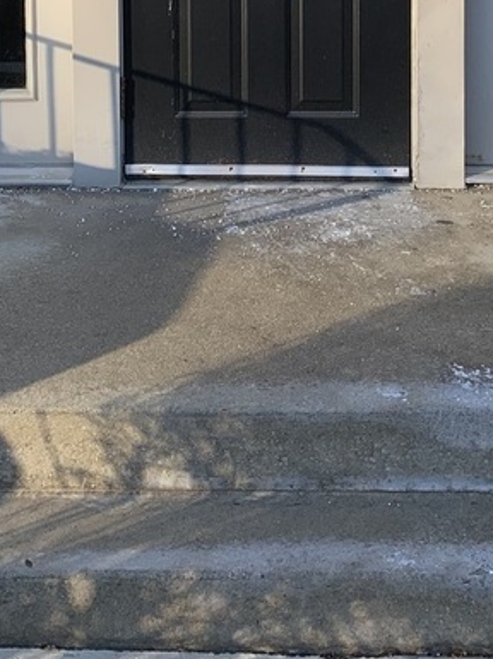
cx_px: 298
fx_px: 1389
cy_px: -55
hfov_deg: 20.1
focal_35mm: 73
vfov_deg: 24.9
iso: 25
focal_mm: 4.25
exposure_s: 1/678
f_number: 1.8
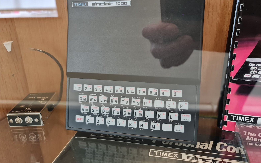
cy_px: 76
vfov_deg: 46.0
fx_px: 192
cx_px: 131
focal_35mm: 27
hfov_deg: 68.4
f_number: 1.8
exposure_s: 1/50
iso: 500
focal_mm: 7
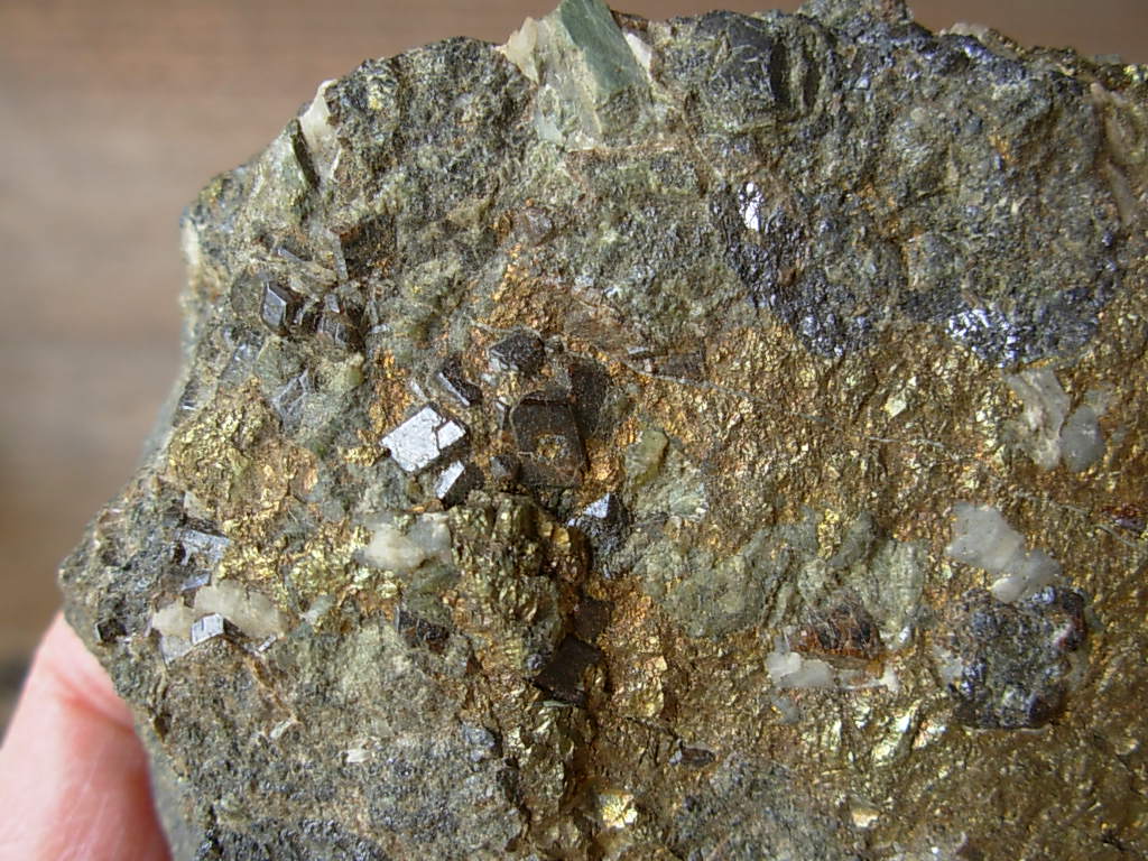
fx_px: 1260
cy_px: 430
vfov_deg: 37.7
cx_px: 574
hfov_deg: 49.0
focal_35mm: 38
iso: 50
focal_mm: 6.3
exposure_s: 1/85.4
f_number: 2.9
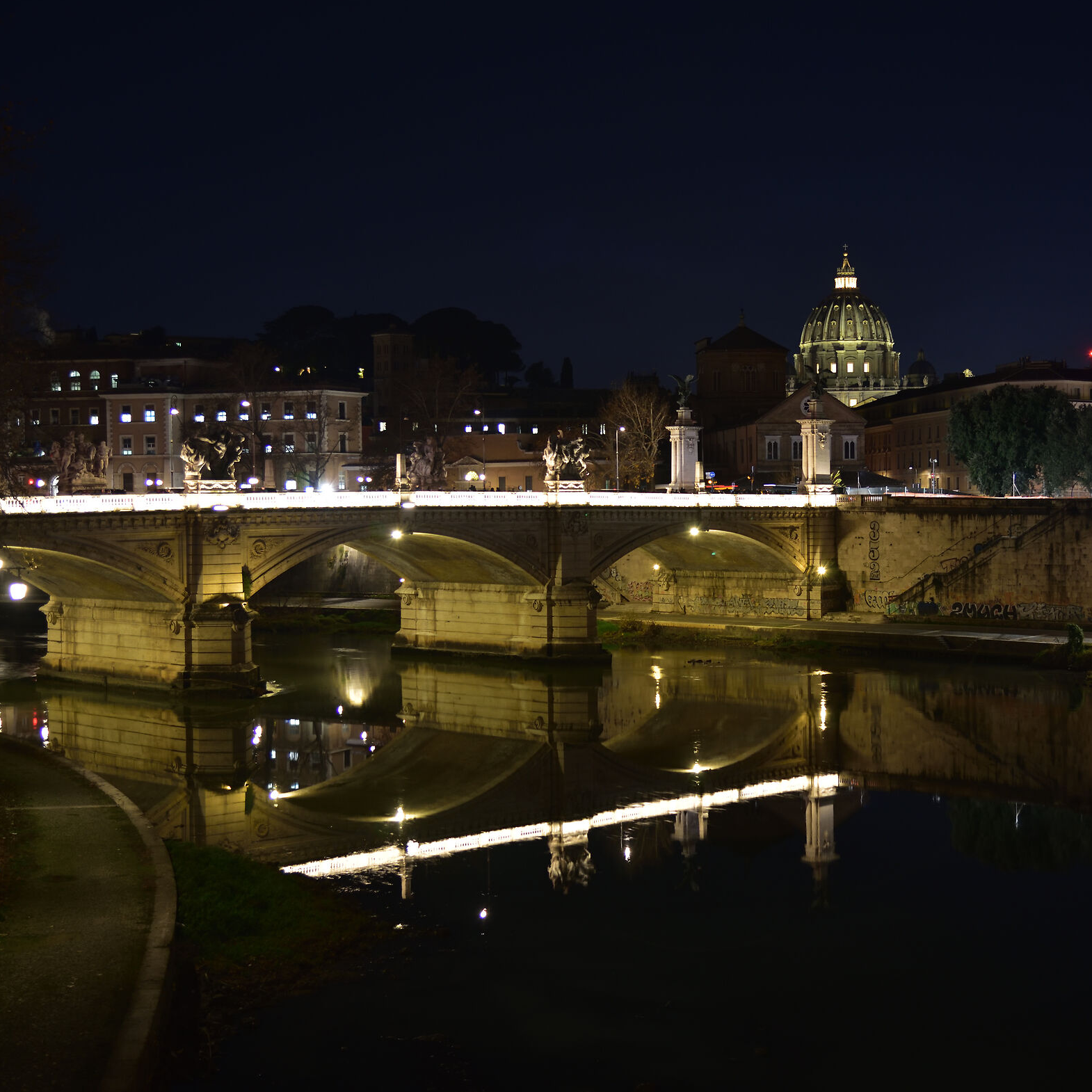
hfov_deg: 32.6
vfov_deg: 32.8
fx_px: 1856
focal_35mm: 52
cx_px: 700
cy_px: 547
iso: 400
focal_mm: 40
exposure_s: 1
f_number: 4
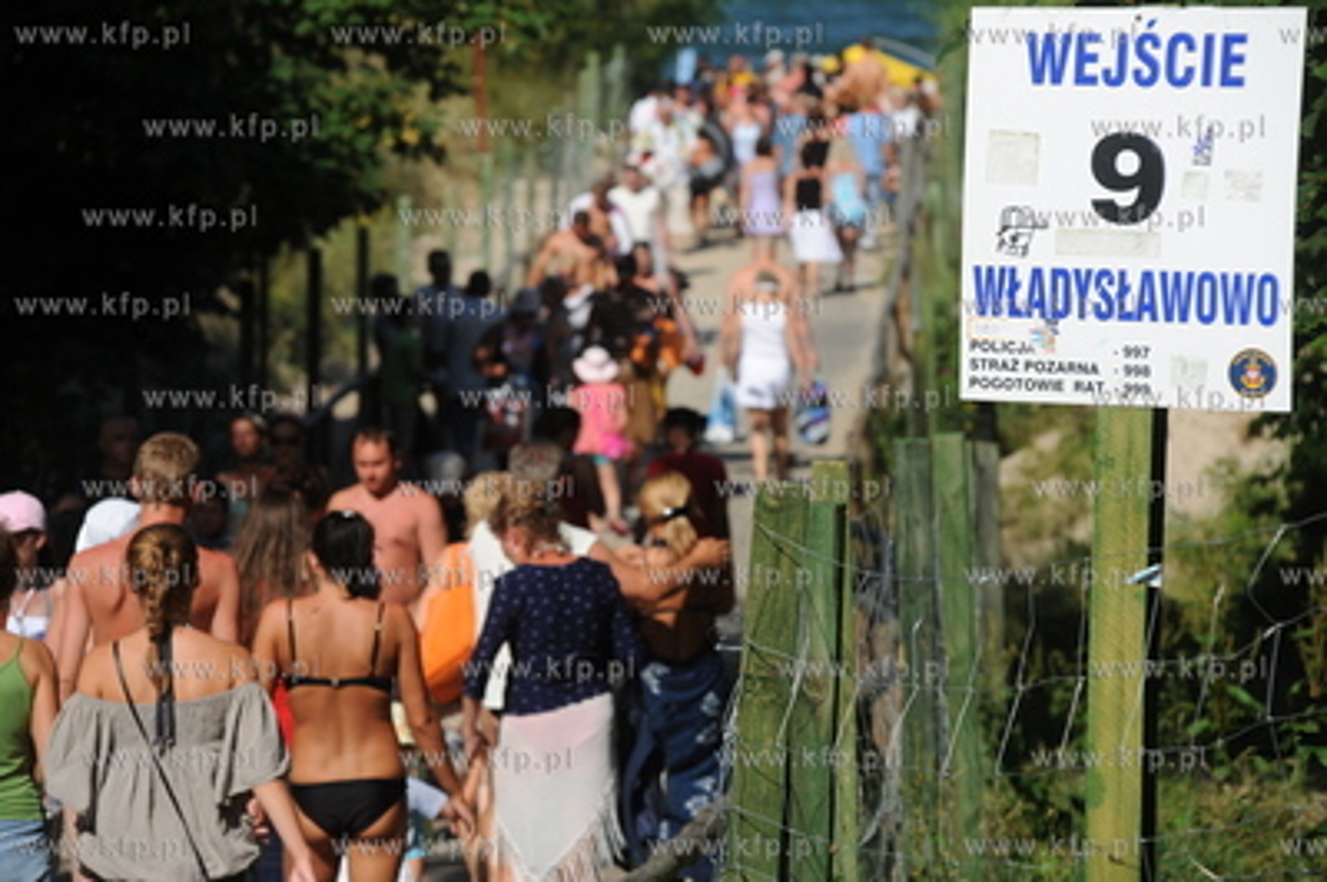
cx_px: 664
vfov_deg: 6.9
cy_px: 441
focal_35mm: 200
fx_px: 7366
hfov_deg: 10.3
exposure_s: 1/200
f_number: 8
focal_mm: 200
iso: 200
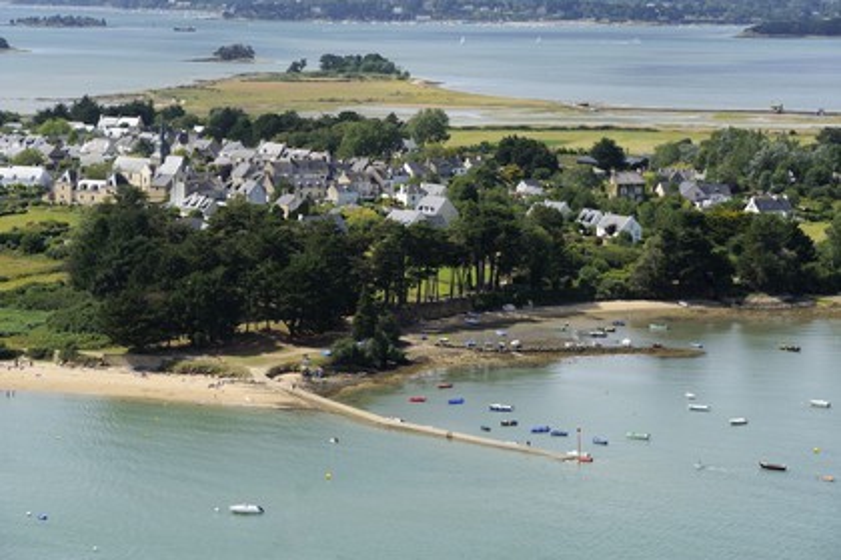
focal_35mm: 98
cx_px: 420
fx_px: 2289
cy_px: 280
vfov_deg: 14.0
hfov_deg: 20.8
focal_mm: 98
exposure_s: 1/1250
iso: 400
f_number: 6.3
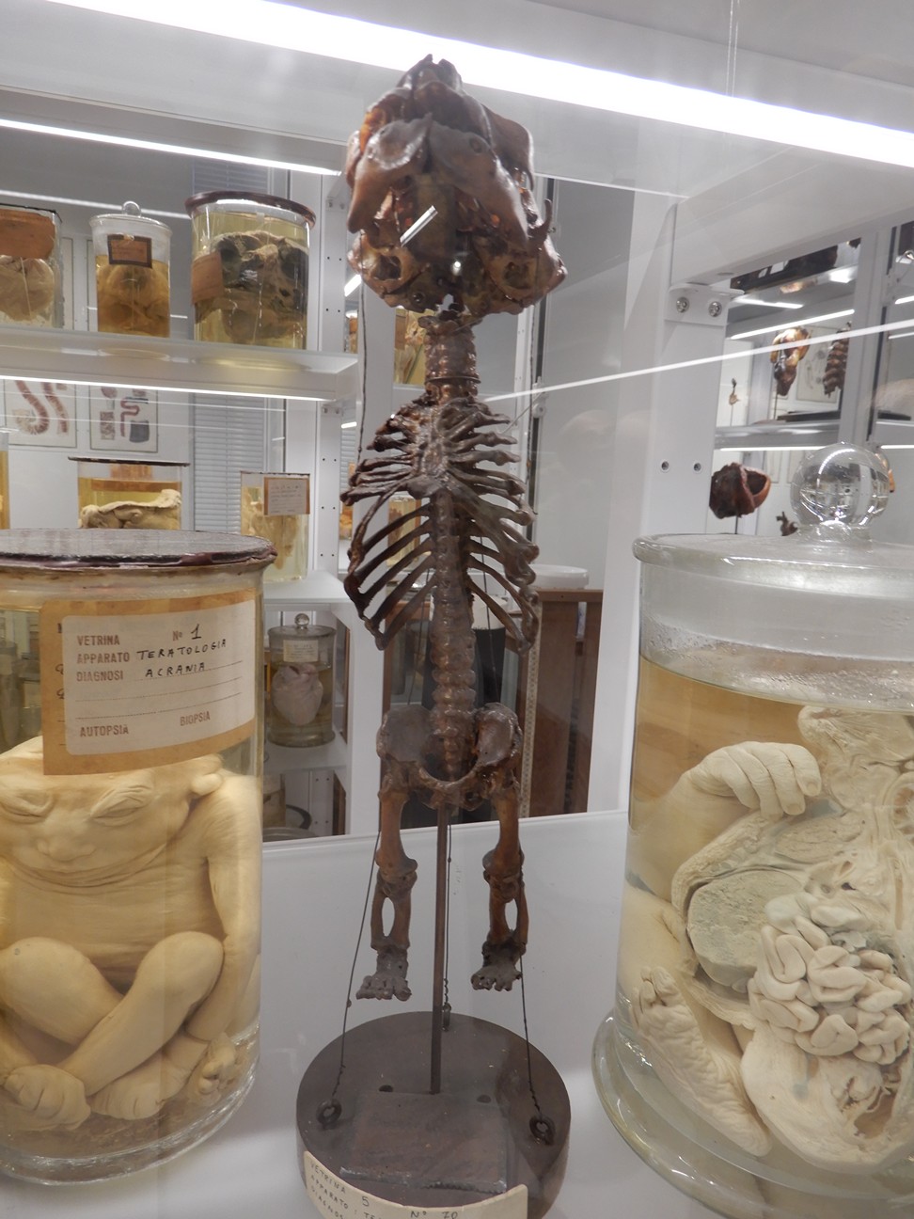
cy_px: 610
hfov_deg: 56.8
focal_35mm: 24
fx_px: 845
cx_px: 457
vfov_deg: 71.6
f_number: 3.4
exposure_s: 1/30
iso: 100
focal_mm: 4.3
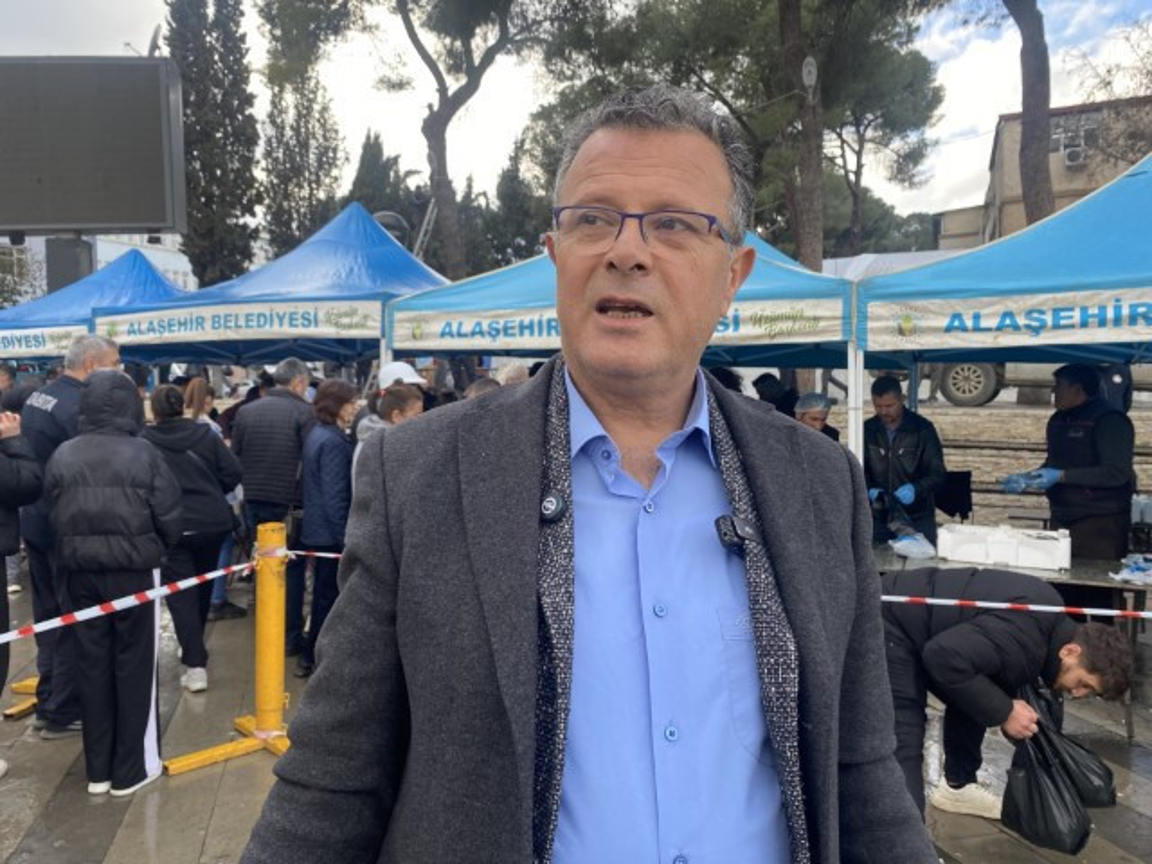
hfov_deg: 67.3
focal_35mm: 26
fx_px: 865
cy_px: 432
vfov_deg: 53.1
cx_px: 576
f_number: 1.8
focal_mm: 4.25
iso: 32
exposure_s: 1/279
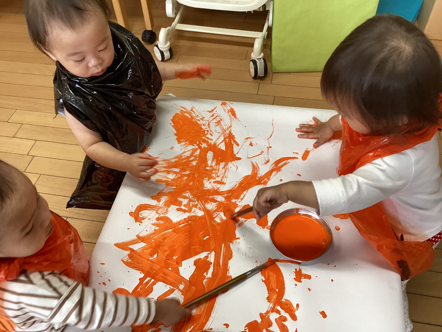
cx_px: 221
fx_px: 396
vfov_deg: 45.4
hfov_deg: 58.4
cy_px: 166
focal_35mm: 31
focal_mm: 3.3
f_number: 2.4
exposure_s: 1/50
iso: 125
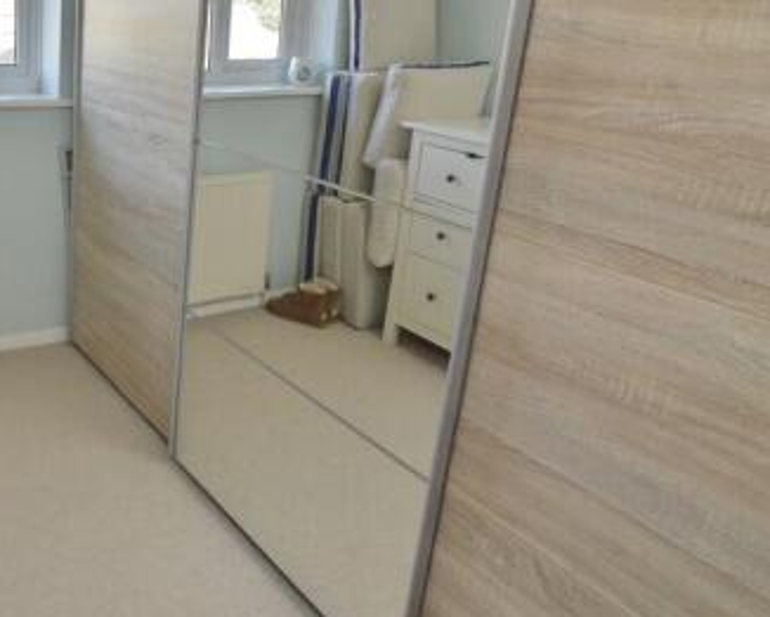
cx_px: 73
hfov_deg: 48.9
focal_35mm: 32
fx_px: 740
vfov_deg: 44.4
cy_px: 191
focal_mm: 11.5
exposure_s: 1/60
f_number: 5.6
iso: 400
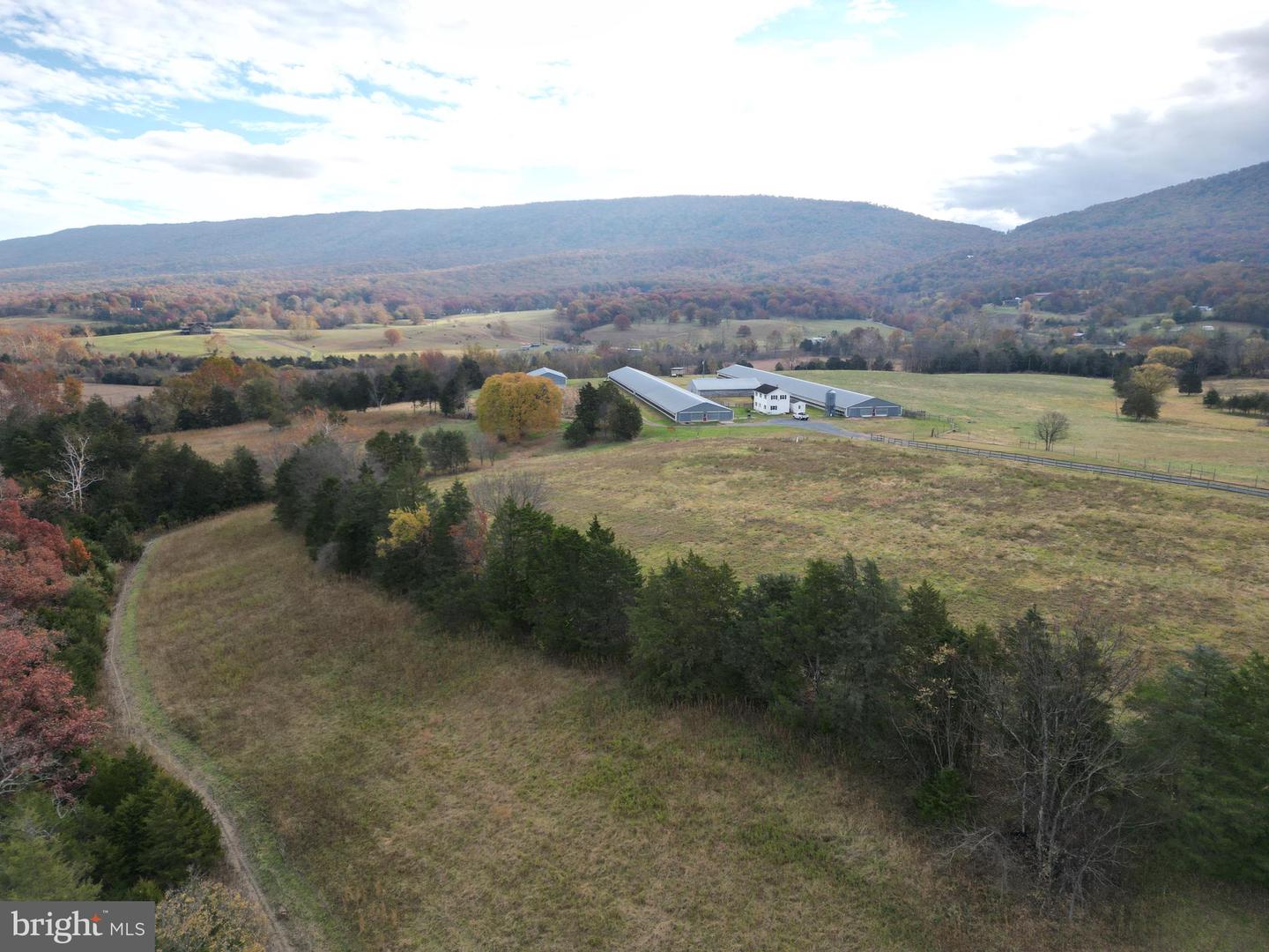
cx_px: 634
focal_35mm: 24
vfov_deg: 56.8
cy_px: 476
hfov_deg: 71.6
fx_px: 880
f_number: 1.7
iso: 100
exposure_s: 1/1000
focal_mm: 6.72
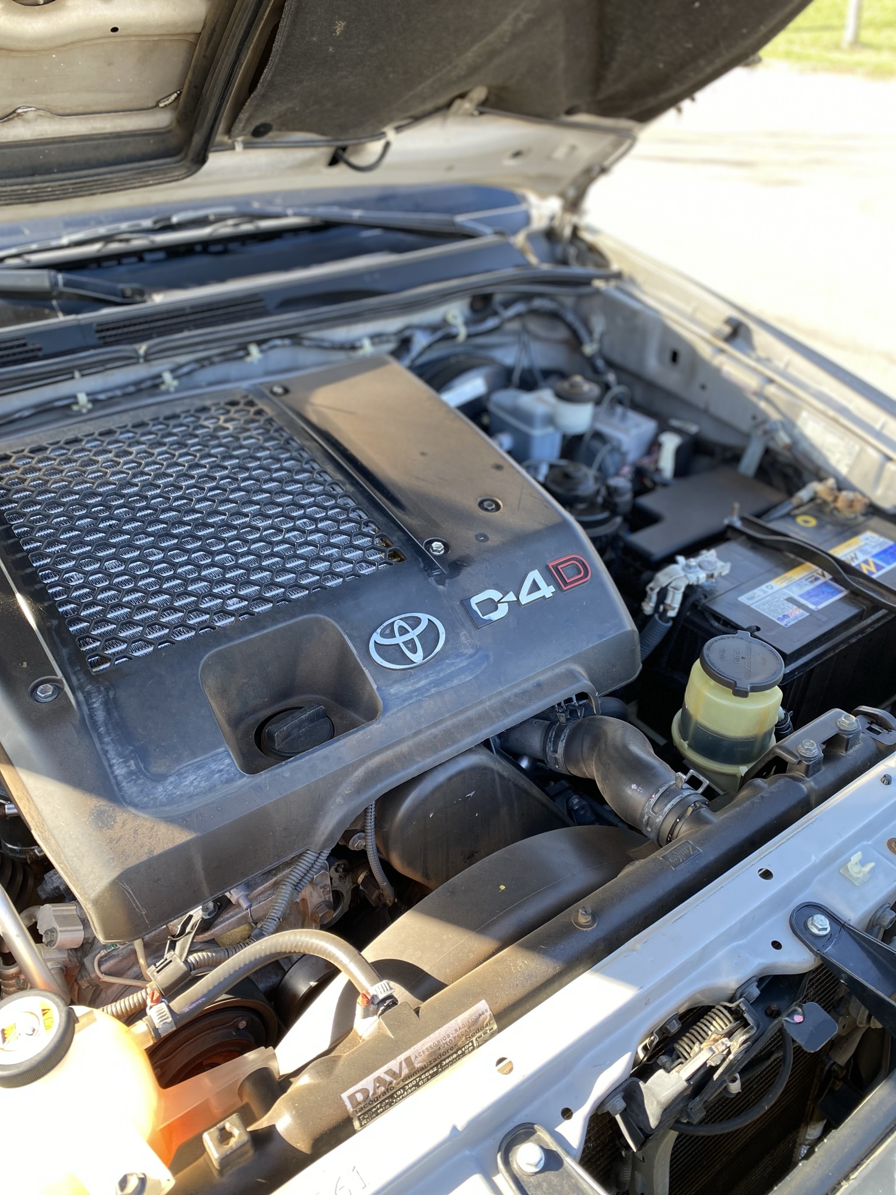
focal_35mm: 26
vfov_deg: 67.3
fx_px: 897
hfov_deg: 53.1
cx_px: 448
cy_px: 598
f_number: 1.8
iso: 50
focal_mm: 4.25
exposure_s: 1/122
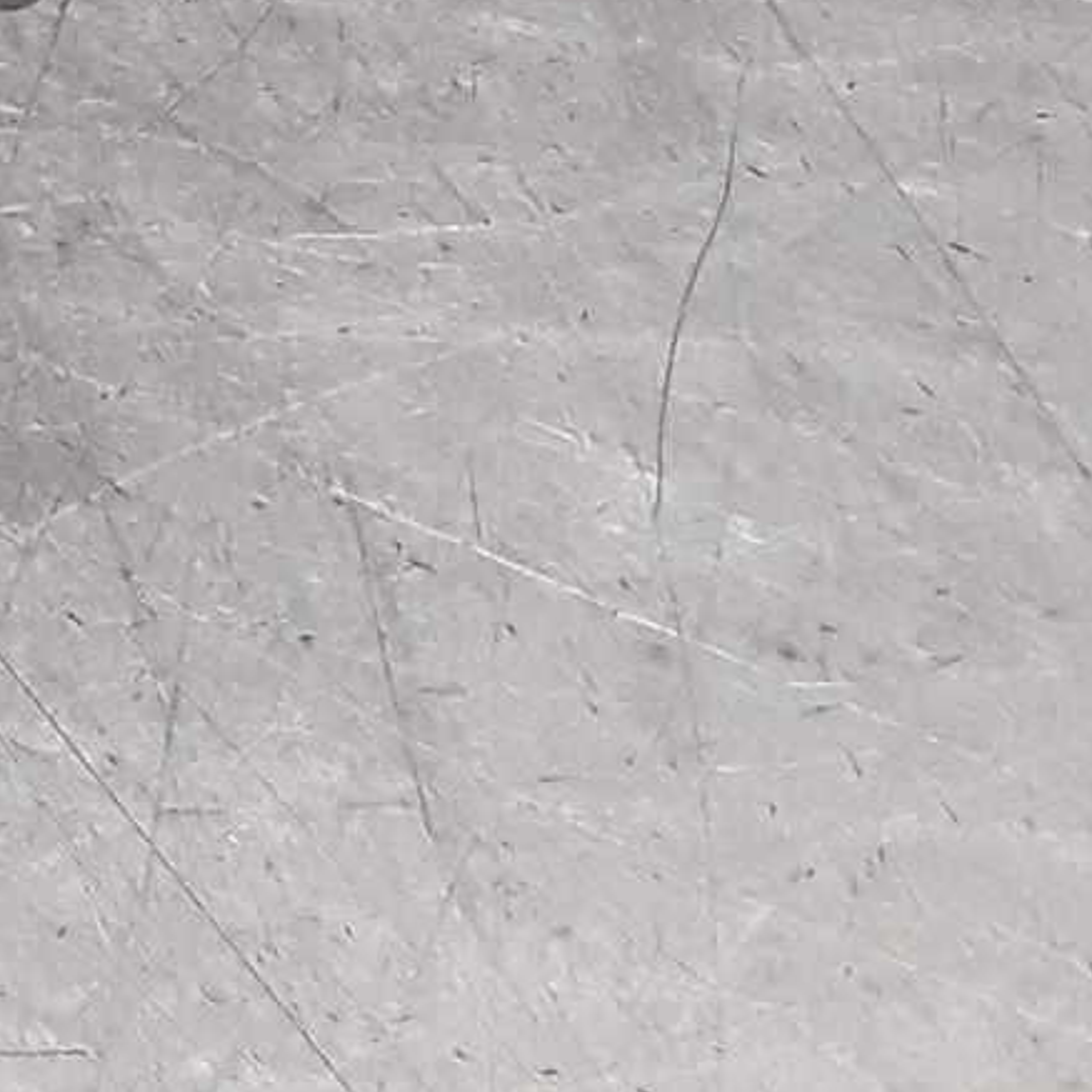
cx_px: -1082
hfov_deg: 13.1
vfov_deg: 13.6
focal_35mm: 116
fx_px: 4140
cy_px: -797
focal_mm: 2.91
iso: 100
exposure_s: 1/125
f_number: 1.9
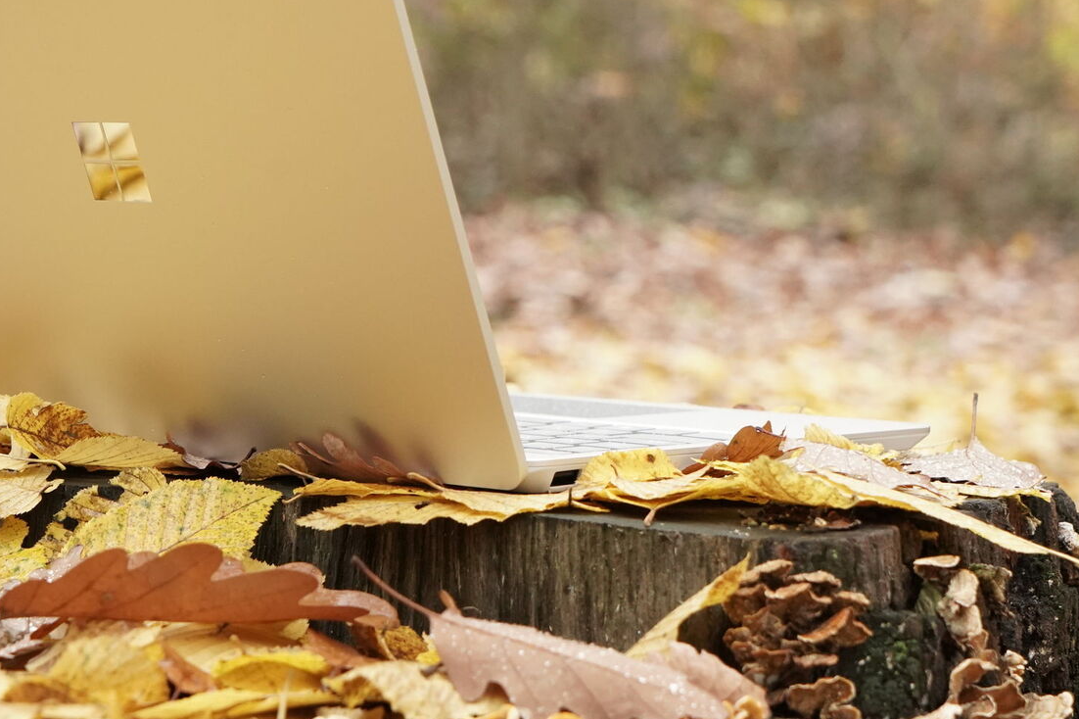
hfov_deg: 16.8
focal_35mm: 122
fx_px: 3655
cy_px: 279
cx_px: 461
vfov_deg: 11.2
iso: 4000
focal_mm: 70
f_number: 7.1
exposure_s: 1/200
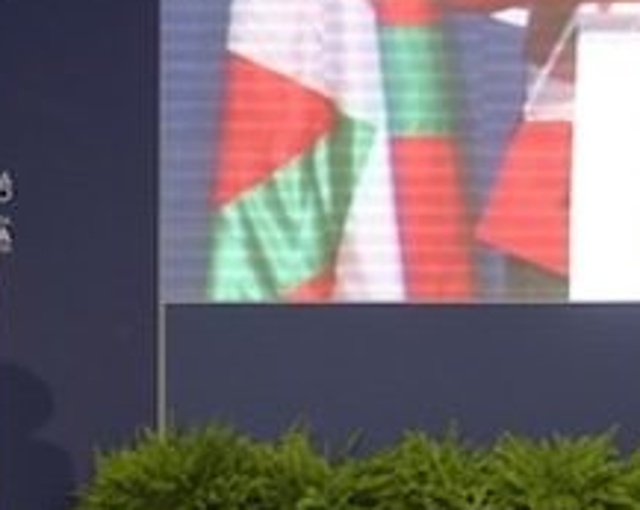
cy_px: 220
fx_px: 7131
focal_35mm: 377
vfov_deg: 4.1
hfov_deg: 5.1
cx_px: 3
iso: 800
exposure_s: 1/320
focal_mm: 120
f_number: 3.2
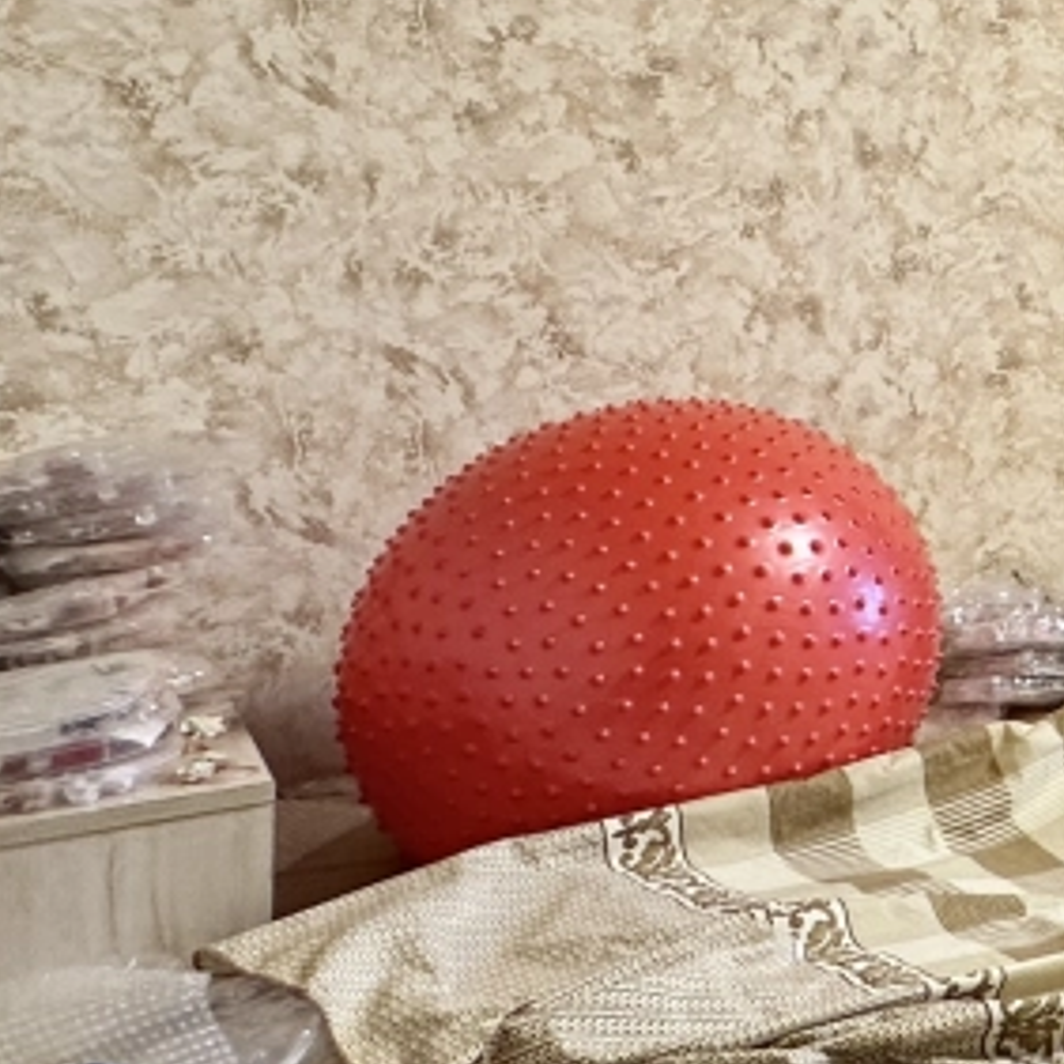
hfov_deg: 21.6
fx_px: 1913
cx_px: 1860
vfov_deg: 30.3
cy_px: 206
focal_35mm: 55
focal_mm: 2.22
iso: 160
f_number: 2.2
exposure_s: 1/50
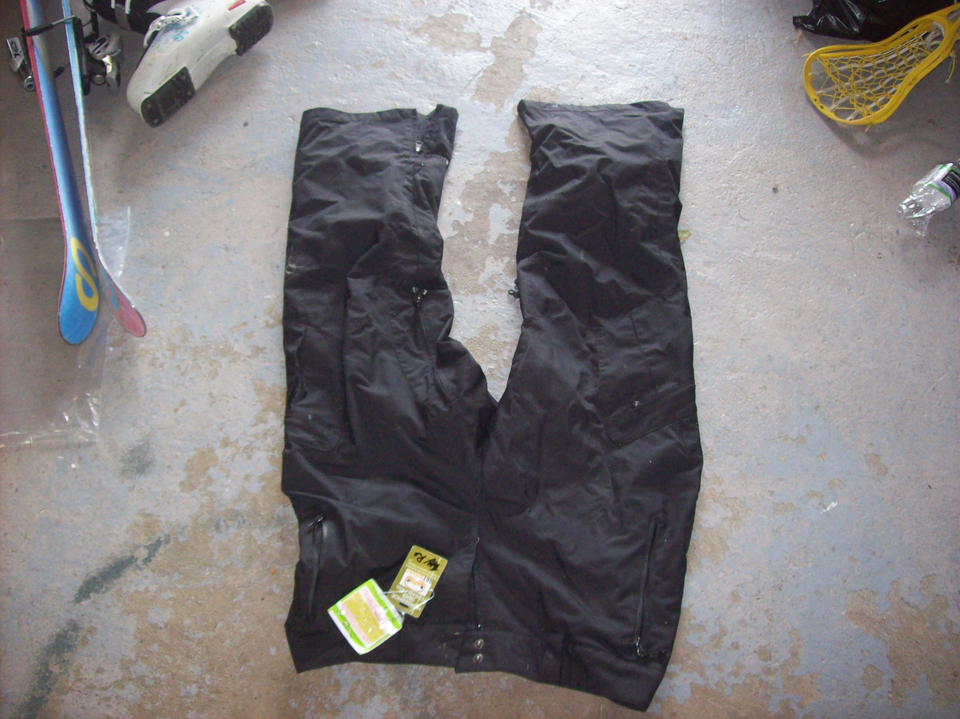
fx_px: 998
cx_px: 480
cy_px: 360
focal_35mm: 36
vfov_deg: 39.6
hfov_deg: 51.4
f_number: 2.7
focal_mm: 6
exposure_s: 1/64
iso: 200
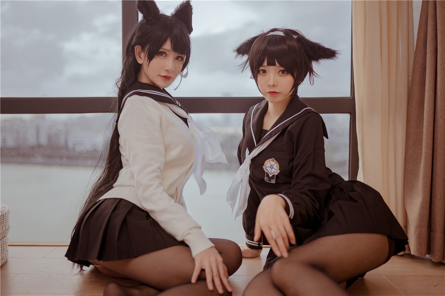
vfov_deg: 37.9
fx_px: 433
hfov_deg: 54.4
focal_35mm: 35
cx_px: 222
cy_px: 148
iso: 100
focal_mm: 35
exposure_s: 1/200
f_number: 1.4
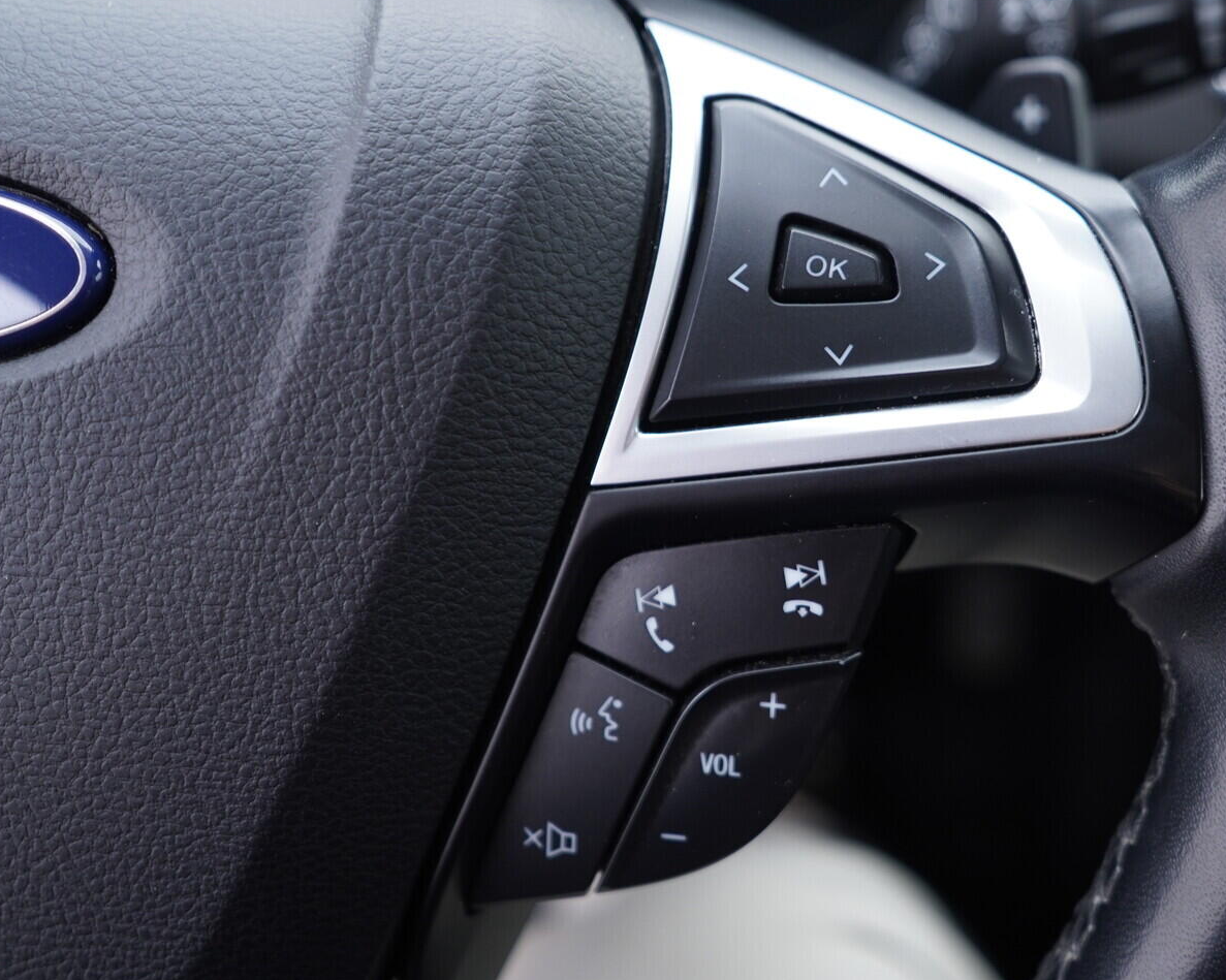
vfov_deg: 36.5
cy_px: 488
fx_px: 1487
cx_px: 700
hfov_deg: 44.7
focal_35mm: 41
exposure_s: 1/40
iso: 320
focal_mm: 24
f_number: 2.8
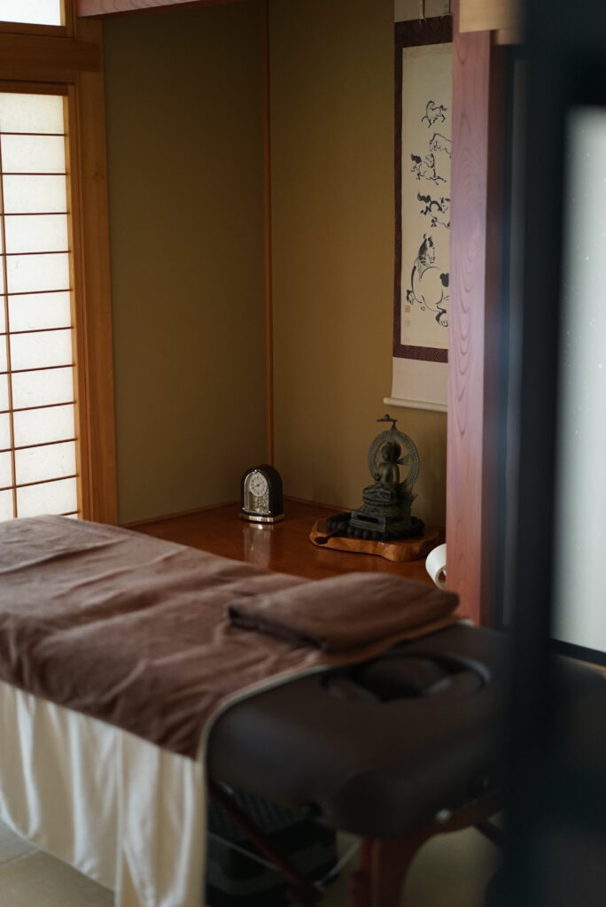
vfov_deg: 36.2
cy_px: 454
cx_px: 303
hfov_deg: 24.7
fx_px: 1387
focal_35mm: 55
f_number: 2
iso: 2000
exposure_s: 1/160
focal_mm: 55
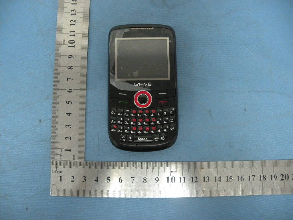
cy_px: 110
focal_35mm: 27
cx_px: 146
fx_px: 229
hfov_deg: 65.3
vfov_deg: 51.4
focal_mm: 4.7
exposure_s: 1/23.4
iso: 400
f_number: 2.8
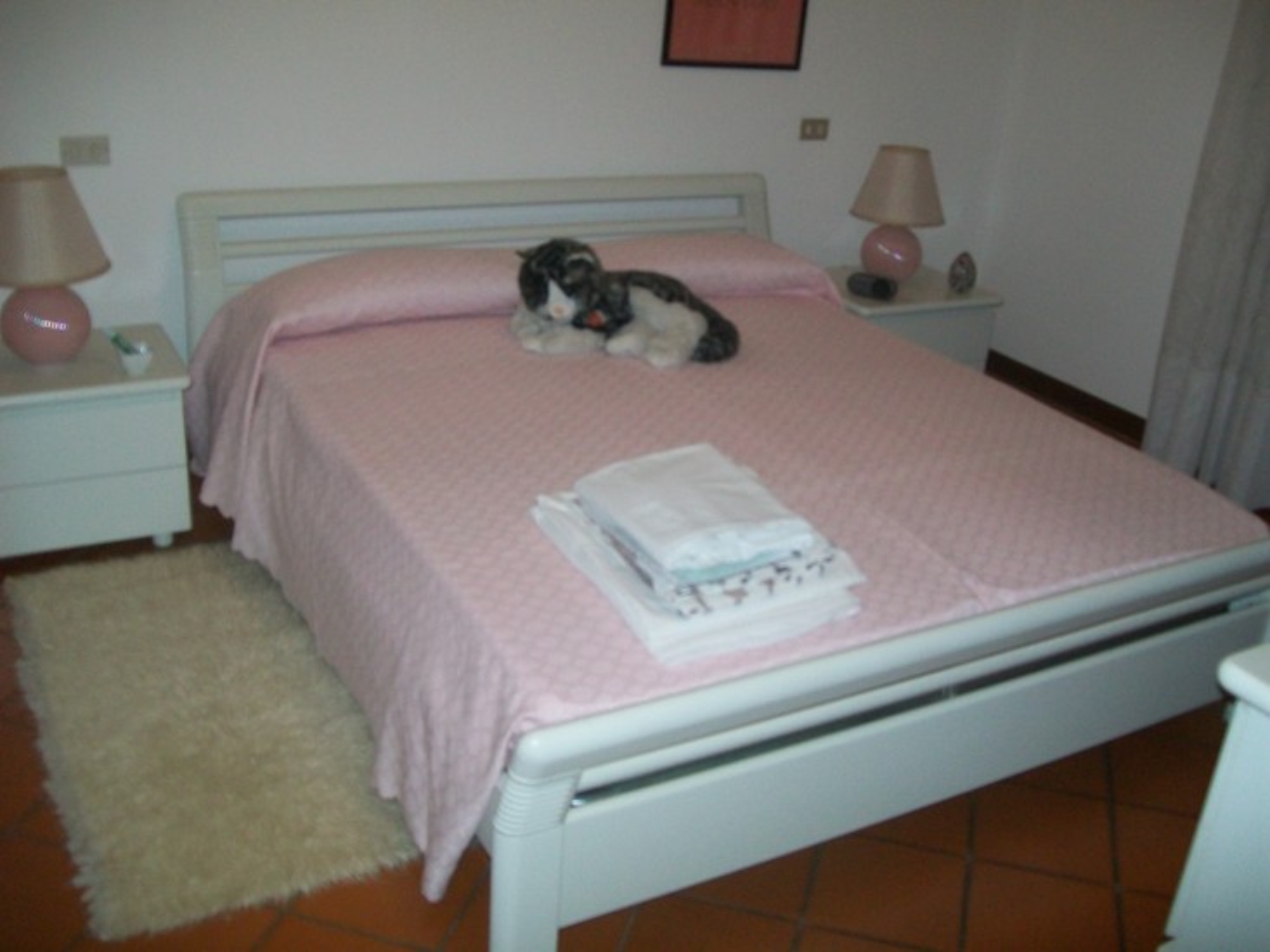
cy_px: 476
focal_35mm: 34
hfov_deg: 53.9
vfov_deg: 41.8
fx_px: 1248
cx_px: 635
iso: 160
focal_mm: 6.1
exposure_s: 1/60
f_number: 2.7
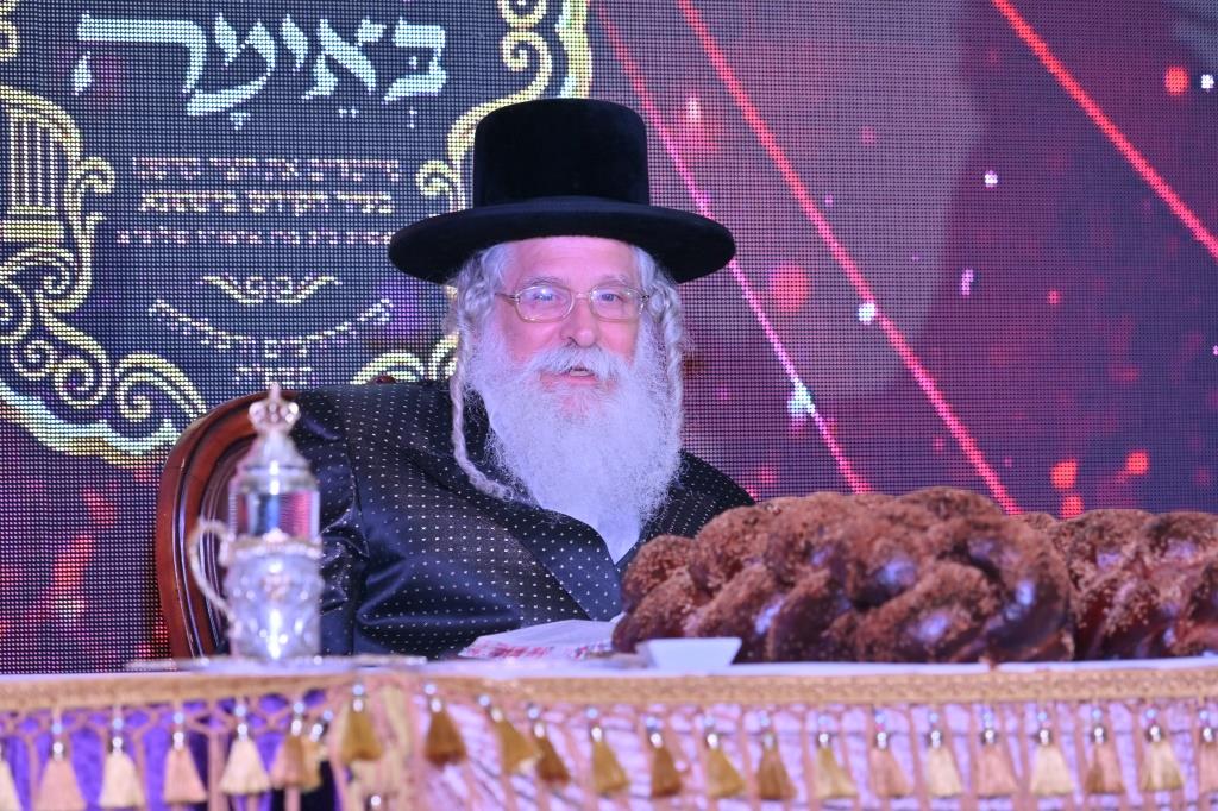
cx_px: 609
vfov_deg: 7.6
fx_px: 6088
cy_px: 406
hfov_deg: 11.4
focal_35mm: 180
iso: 320
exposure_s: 1/125
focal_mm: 120
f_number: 4
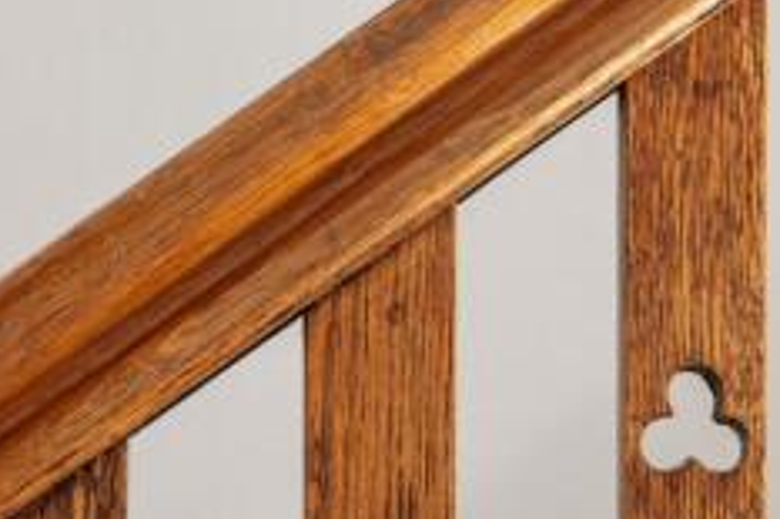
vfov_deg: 8.9
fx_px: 3334
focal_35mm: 154
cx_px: 341
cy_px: 474
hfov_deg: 13.3
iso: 640
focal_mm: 35
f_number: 4
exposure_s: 1/13
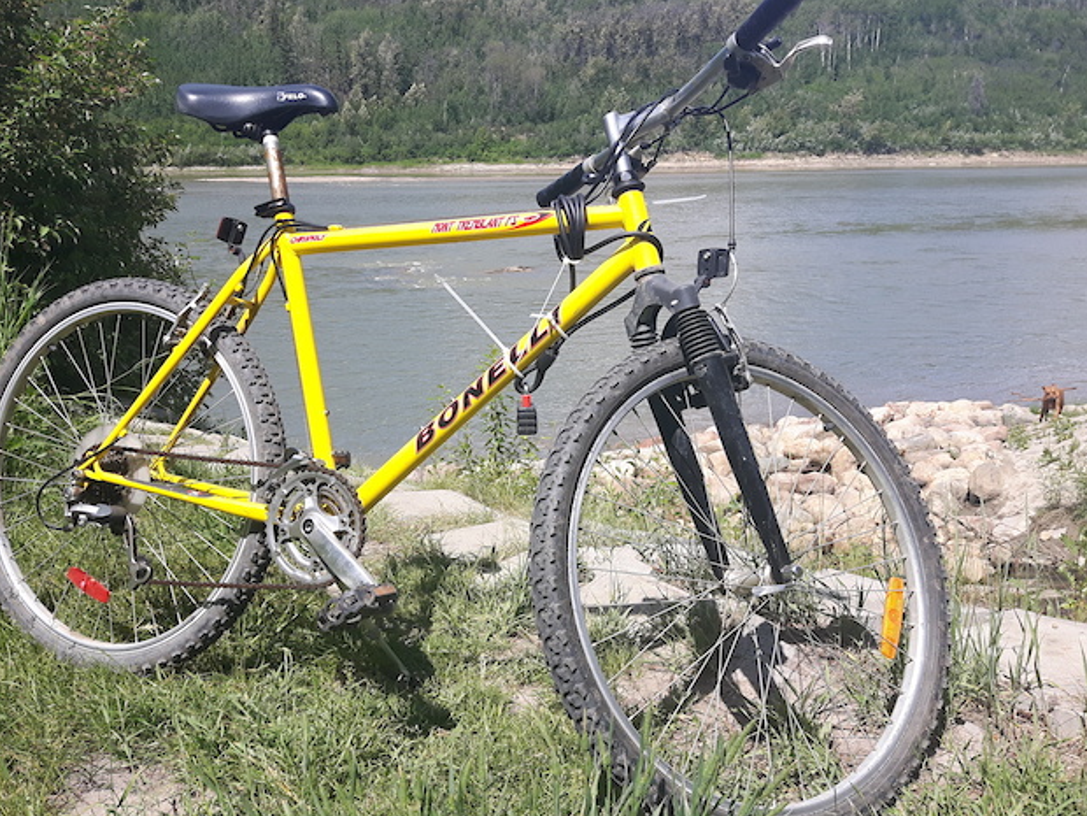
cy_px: 425
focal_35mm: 40
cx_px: 475
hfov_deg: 46.7
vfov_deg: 36.0
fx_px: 1256
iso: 40
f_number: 1.9
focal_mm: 3.7
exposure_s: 1/1085
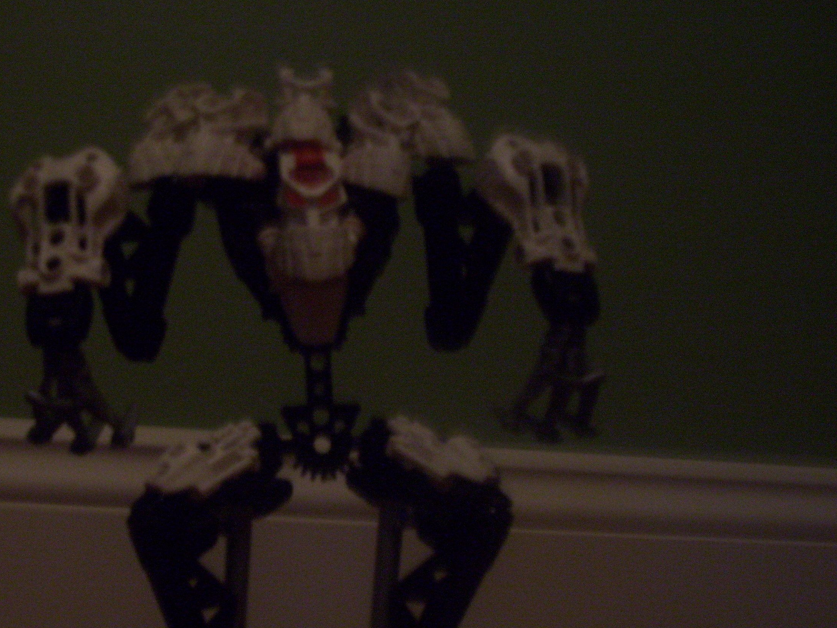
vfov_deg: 28.3
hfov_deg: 37.2
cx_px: 295
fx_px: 1233
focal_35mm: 51
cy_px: 450
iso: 160
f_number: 2.9
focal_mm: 5.7
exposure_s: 1/8
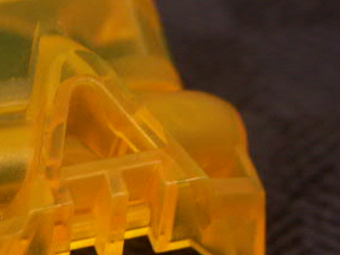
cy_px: 103
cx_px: 40
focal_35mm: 444
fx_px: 4361
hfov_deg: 4.5
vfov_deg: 3.3
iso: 100
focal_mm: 50.8
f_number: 3.5
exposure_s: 1/8
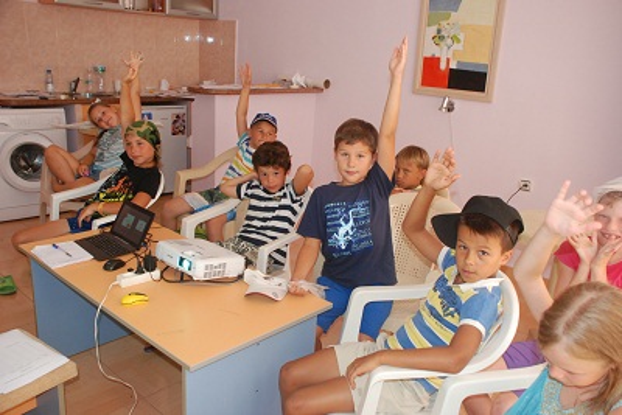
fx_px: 570
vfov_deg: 40.0
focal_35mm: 33
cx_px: 311
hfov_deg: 57.2
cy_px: 208
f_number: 4.8
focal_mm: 22
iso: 800
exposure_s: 1/60
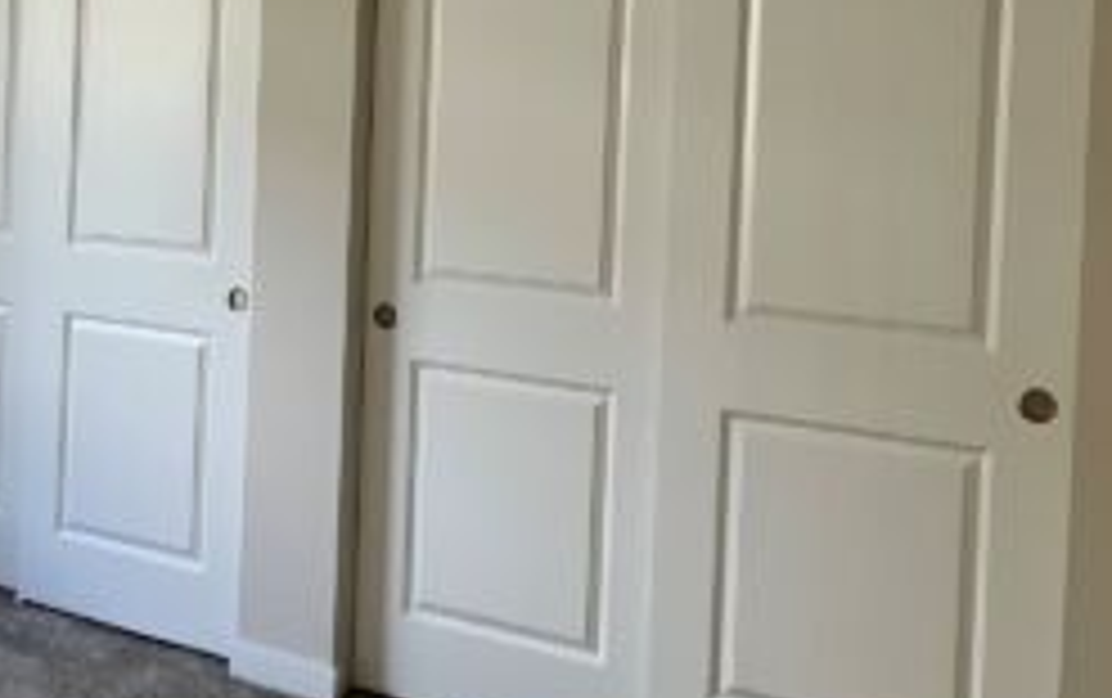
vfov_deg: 26.5
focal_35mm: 48
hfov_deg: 40.2
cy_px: 144
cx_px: 230
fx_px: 1456
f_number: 1.8
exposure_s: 1/60
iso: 80
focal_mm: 3.99
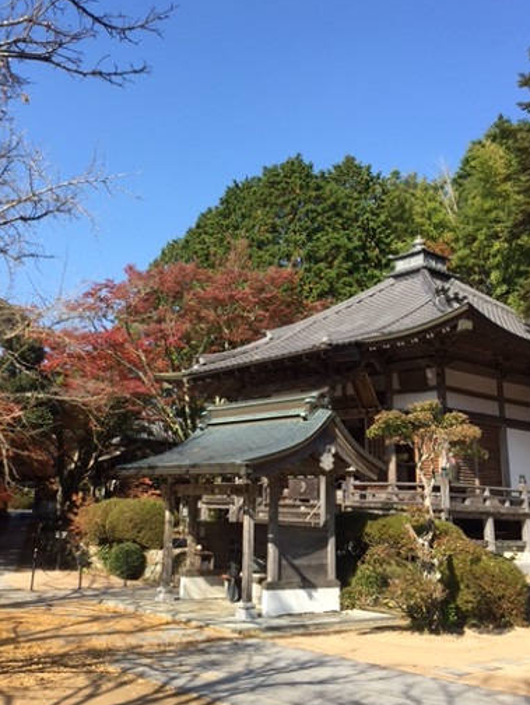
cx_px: 238
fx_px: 734
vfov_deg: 51.1
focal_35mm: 36
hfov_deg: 39.7
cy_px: 297
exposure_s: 1/942
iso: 32
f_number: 2.2
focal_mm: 4.15
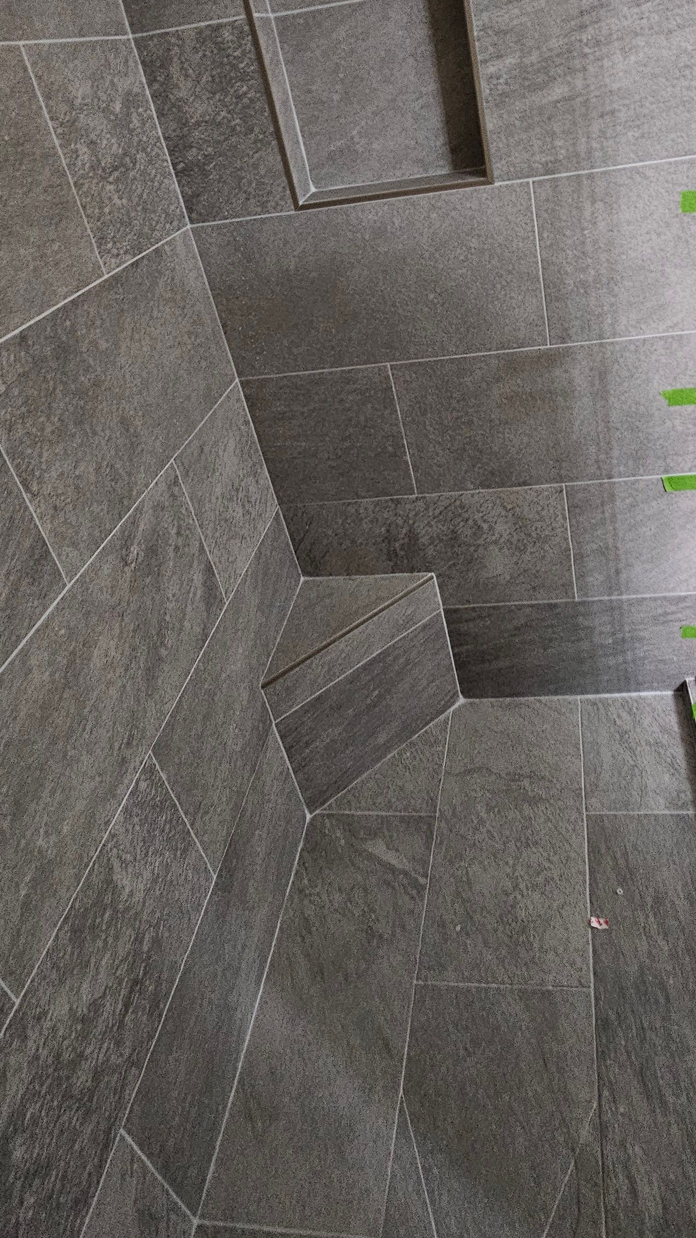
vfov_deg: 80.7
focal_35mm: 21
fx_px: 689
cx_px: 472
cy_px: 399
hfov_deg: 52.4
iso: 640
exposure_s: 1/30
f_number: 2.2
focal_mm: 2.2
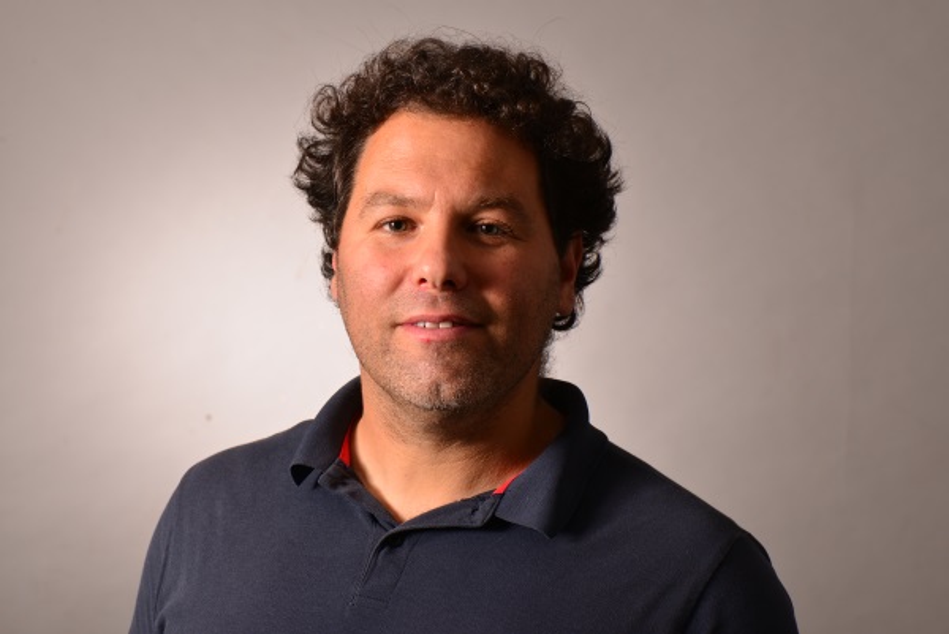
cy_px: 317
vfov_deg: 13.1
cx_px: 474
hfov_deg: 19.4
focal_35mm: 105
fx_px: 2770
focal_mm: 105
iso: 100
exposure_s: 1/125
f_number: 13
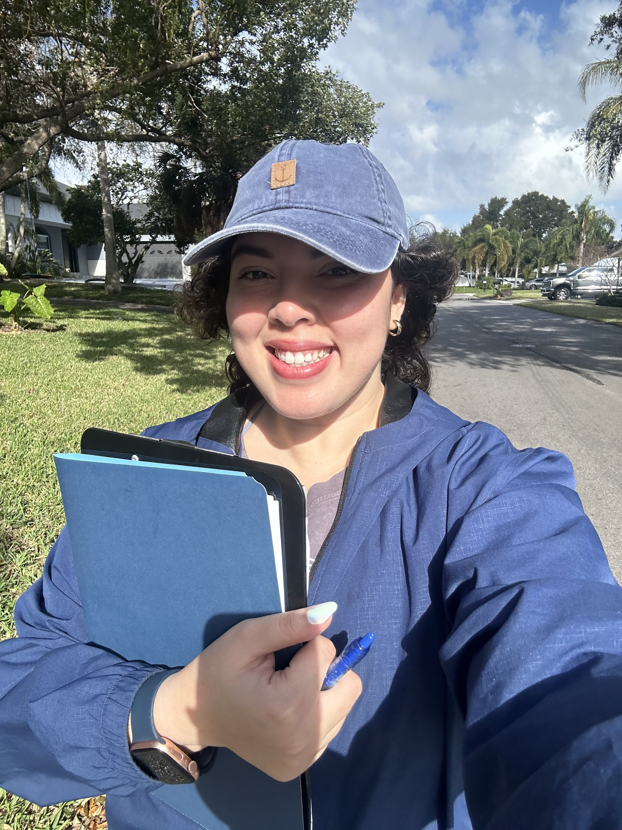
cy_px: 415
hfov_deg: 58.9
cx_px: 311
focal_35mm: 23
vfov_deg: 73.9
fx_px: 551
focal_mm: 2.69
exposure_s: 1/1255
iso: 25
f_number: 1.9
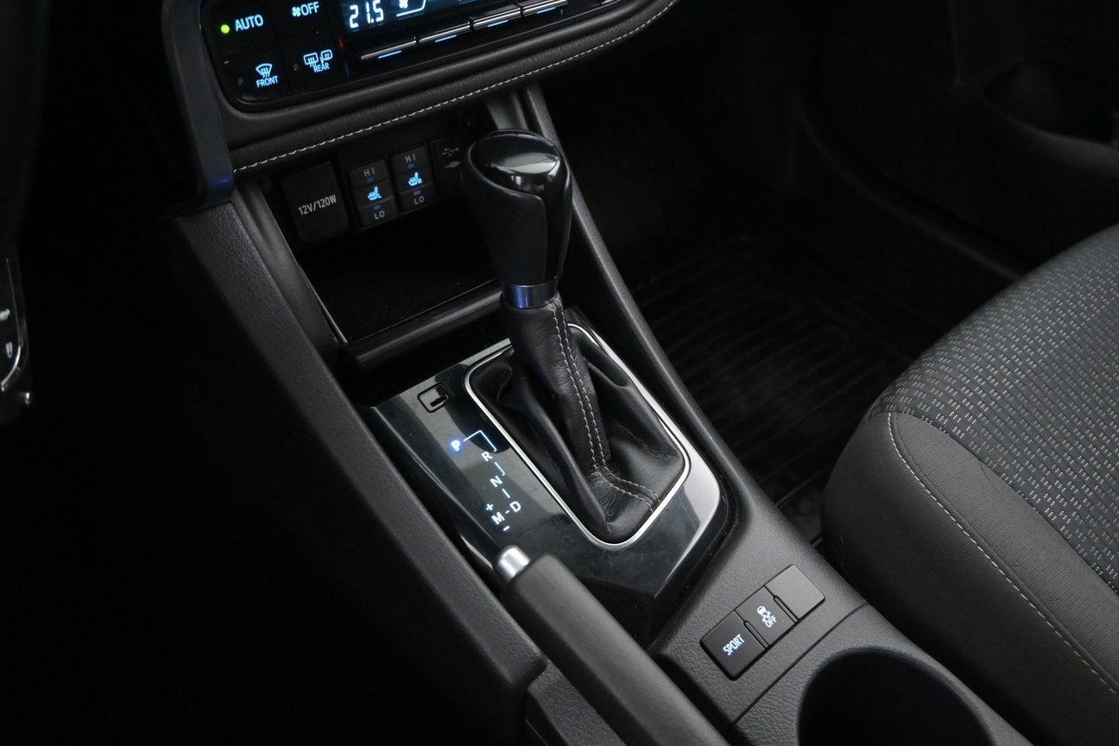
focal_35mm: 30
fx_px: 932
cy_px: 361
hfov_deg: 61.7
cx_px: 630
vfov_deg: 43.6
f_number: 3.5
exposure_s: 1/25
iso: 2500
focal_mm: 16
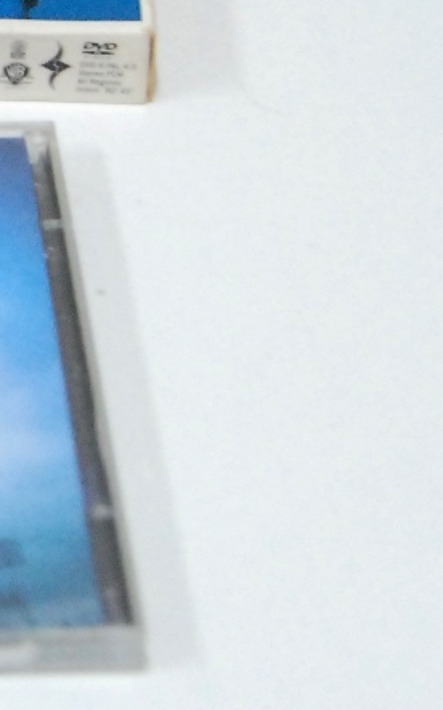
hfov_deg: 6.3
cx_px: -534
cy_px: -114
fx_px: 3885
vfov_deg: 10.3
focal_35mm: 201
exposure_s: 1/60
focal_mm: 30
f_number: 5
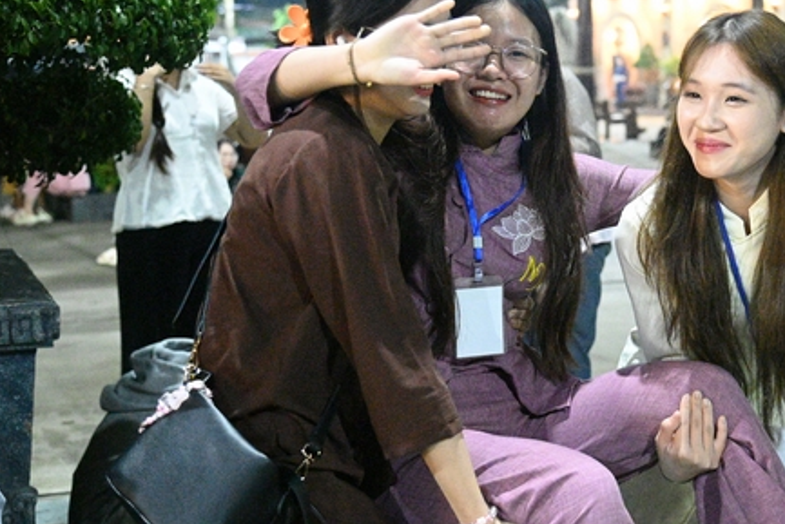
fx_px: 1505
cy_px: 194
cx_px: 584
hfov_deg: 28.8
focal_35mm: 69
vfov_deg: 19.7
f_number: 4
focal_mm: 46
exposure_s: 1/200
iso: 40000
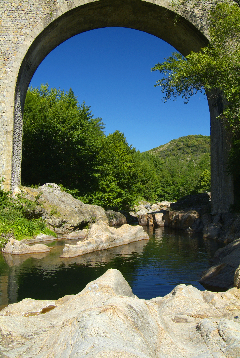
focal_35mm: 36
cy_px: 179
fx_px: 359
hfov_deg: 37.0
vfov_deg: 53.1
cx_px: 120
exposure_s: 1/45
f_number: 11
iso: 200
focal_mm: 24
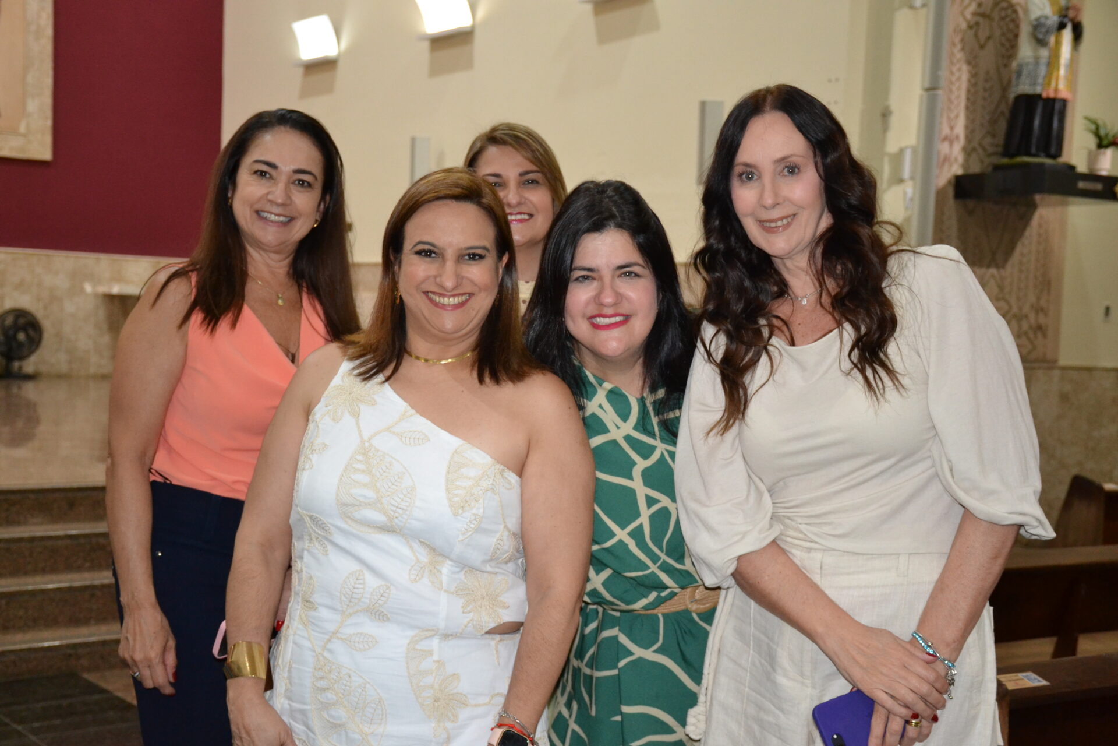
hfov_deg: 38.9
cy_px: 373
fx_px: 1584
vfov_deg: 26.5
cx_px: 559
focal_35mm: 51
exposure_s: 1/60
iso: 1800
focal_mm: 34
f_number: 4.2
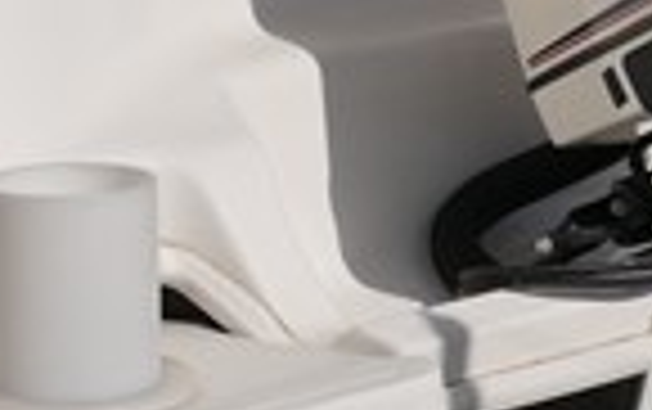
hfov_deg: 15.1
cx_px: 148
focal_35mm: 138
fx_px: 2455
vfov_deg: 9.4
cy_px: -88
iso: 200
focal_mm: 14
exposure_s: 1/1000
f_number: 10
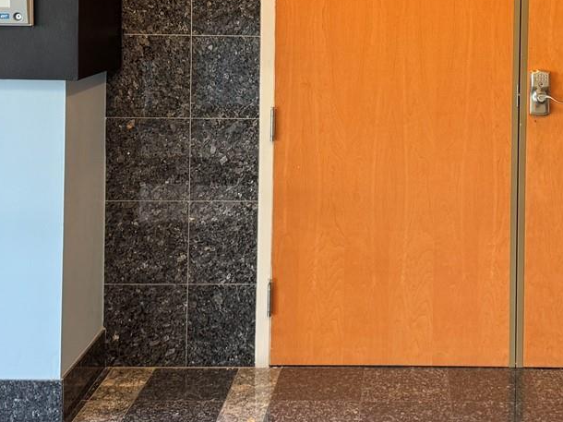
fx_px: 1024
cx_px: 418
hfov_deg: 30.3
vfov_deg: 22.6
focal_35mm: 63
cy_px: 23
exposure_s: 1/60
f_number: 1.78
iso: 125
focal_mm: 6.76
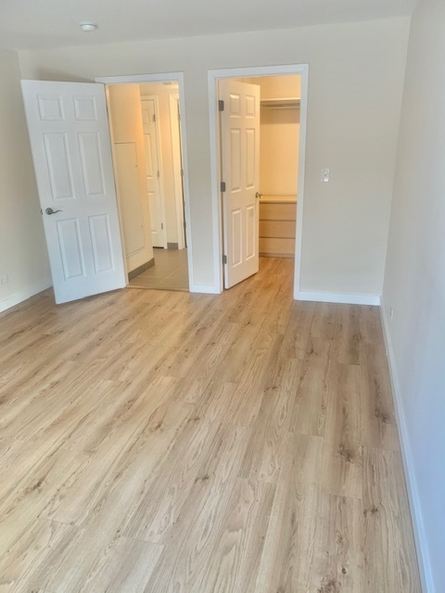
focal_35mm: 26
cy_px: 296
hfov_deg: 53.1
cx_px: 222
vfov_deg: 67.3
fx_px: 446
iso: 125
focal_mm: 4.25
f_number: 1.8
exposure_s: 1/60
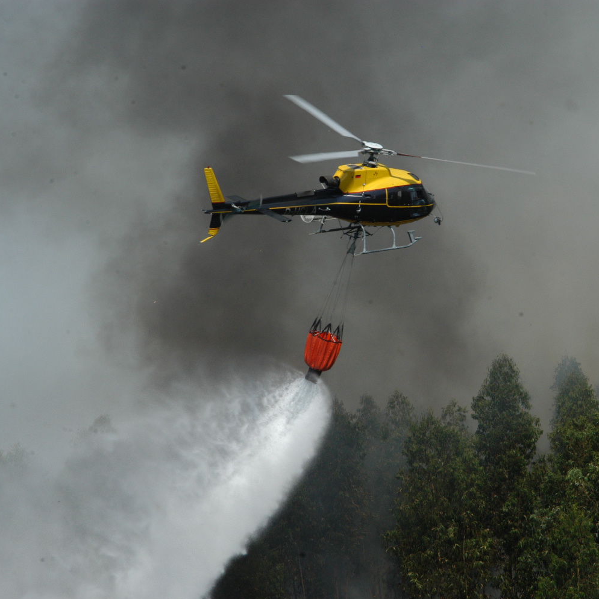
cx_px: 341
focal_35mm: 158
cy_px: 301
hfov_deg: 11.1
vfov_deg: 11.1
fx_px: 3093
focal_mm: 82
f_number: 13
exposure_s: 1/640
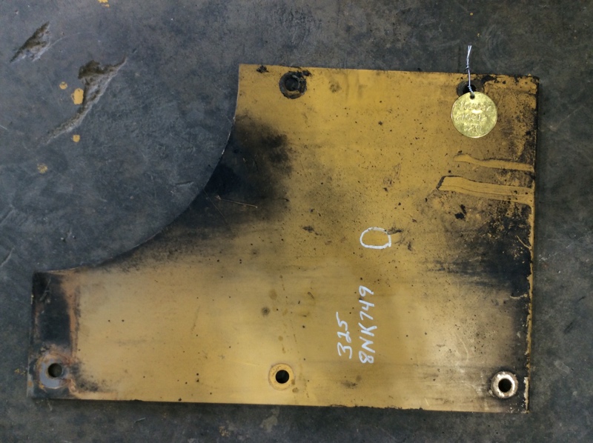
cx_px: 296
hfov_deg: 56.9
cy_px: 222
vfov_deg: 44.1
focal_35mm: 32
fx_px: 548
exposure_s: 1/24
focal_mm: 3.3
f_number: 2.4
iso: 40
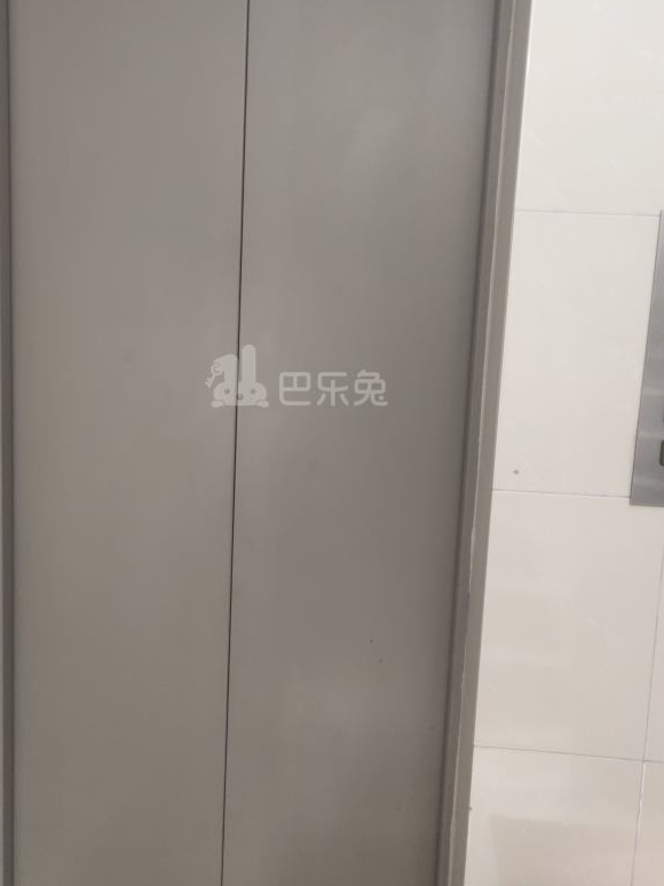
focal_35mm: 40
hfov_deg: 35.9
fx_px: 1024
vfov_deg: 46.7
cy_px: 377
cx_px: 297
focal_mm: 4.27
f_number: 1.8
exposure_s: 1/50
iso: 329
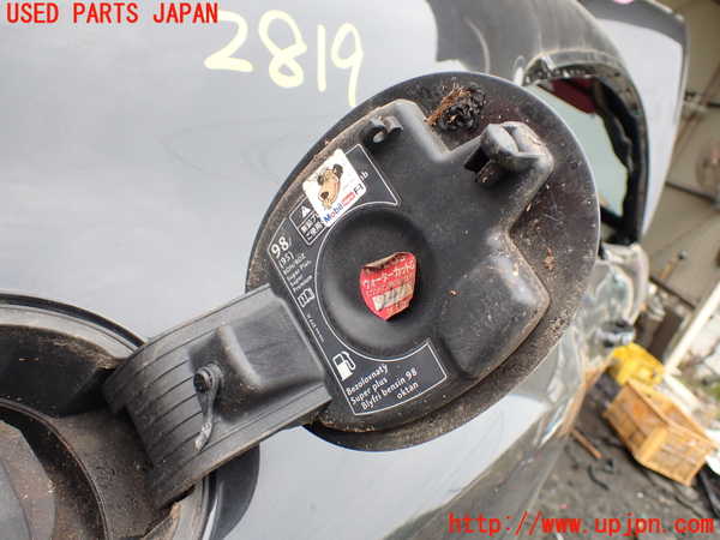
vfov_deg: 46.8
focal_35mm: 30
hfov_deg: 60.0
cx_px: 360
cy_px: 270
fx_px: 624
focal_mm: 5.4
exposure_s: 1/160
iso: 100
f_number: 2.3
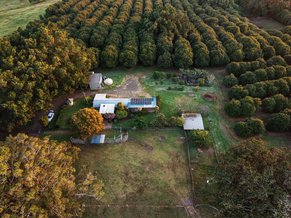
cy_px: 109
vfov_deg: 56.8
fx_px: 202
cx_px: 146
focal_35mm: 24
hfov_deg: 71.6
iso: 100
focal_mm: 8.67
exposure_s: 1/400
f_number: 1.8
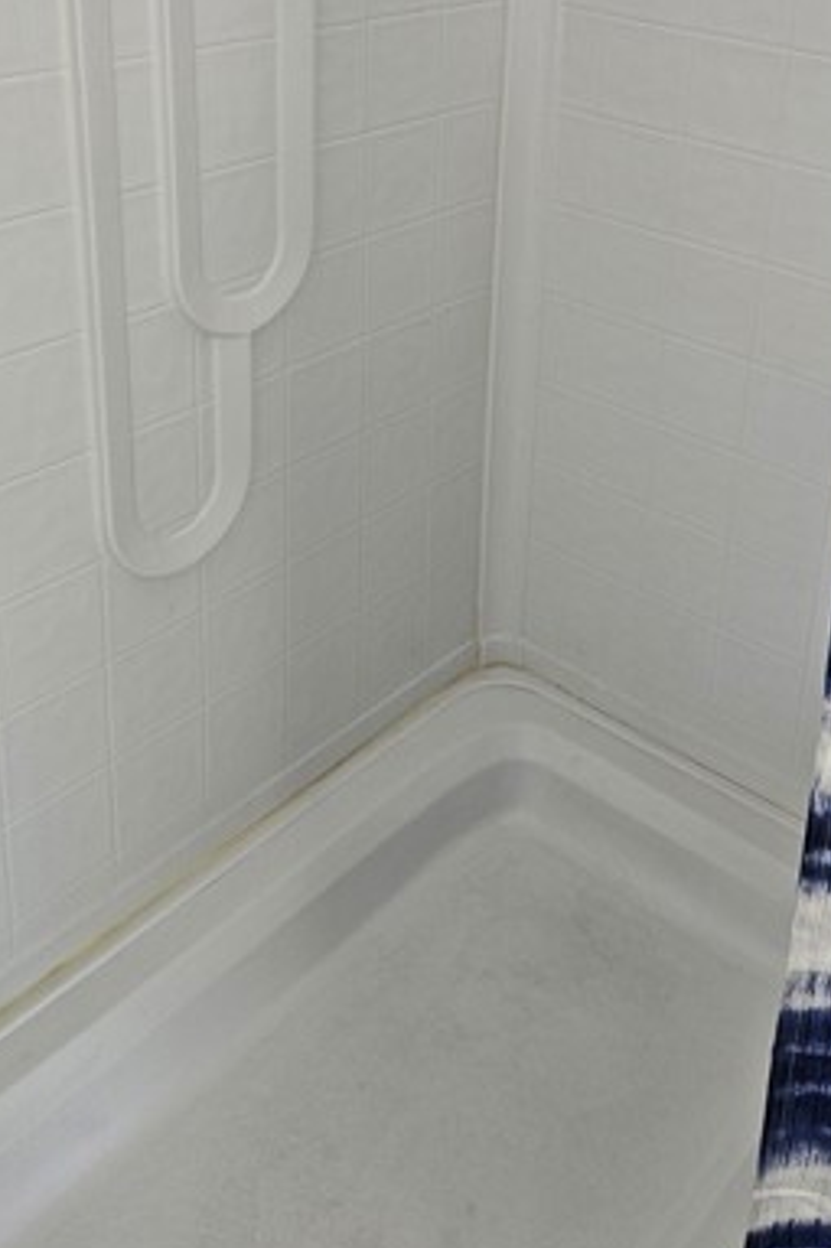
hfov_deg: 33.1
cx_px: 561
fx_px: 1386
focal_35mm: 40
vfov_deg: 46.6
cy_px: 303
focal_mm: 5.4
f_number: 1.8
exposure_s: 1/207
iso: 125
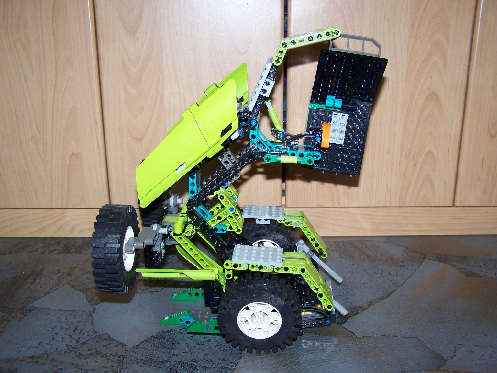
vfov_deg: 37.7
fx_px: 546
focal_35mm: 38
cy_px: 186
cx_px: 248
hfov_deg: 49.0
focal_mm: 6.3
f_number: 2.8
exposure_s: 1/30
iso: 200
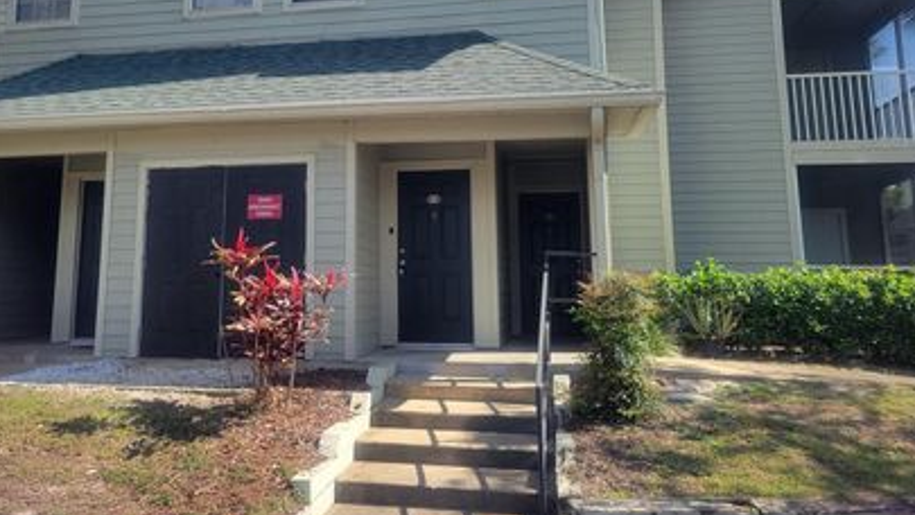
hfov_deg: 56.3
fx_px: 849
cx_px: 375
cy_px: 141
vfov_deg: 33.2
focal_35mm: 35
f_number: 1.8
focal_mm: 5.4
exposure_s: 1/1081
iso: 40
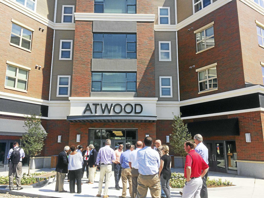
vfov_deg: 48.2
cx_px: 132
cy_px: 99
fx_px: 221
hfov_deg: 61.7
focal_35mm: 29
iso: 32
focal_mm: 4.15
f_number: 2.2
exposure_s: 1/1580
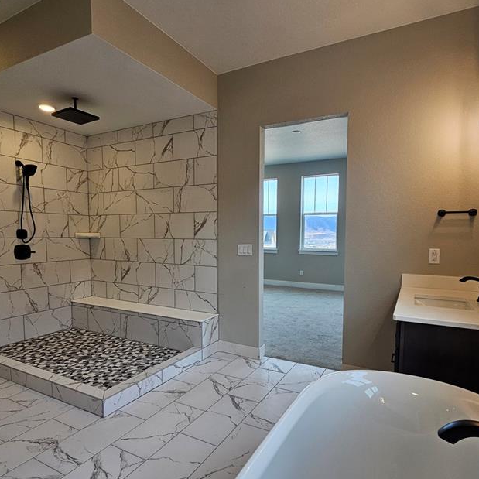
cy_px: 257
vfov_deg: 77.6
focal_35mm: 19
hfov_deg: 77.7
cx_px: 242
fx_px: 297
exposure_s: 1/120
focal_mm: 2.2
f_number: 2.2
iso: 80
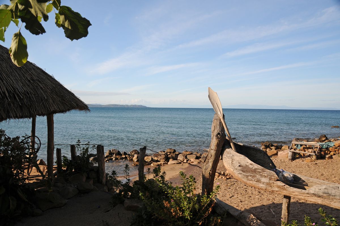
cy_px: 113
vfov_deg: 47.8
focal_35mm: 27
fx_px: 255
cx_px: 170
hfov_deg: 67.4
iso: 200
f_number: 7.1
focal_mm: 18
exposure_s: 1/200
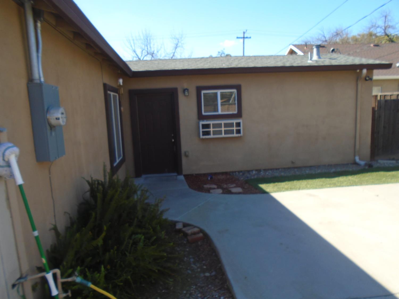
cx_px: 200
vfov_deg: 53.1
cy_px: 150
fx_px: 300
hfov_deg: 67.3
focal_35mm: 26
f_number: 3.2
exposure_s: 1/400
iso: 100
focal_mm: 4.6
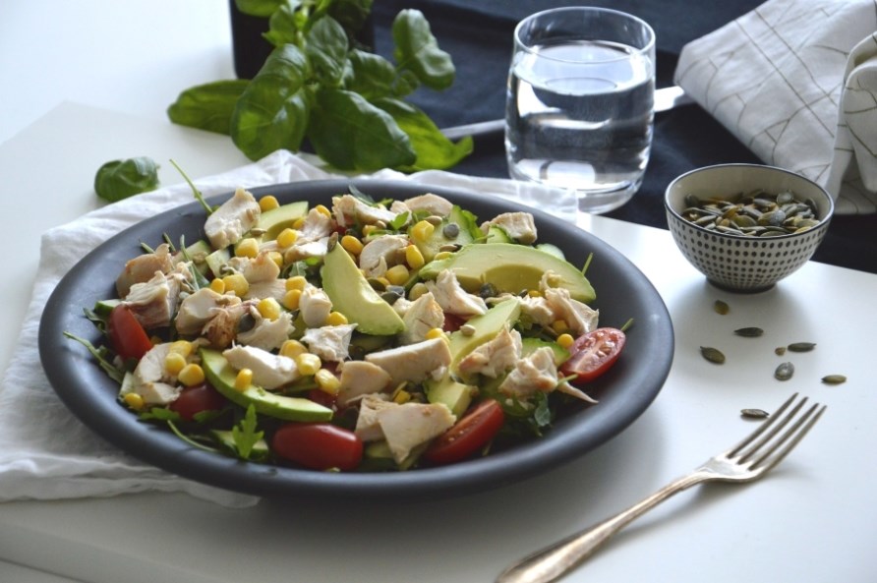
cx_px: 438
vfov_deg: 13.0
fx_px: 2556
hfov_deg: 19.5
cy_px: 292
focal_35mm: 105
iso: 1250
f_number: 5.3
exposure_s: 1/125
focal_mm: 70
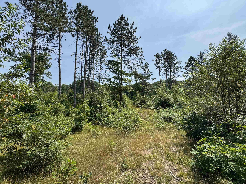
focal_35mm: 15
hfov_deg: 98.1
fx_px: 107
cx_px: 127
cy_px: 90
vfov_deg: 81.7
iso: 50
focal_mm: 2.22
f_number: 2.2
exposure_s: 1/1927
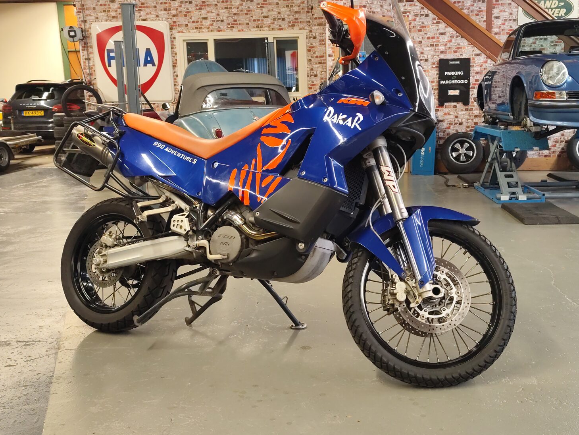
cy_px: 236
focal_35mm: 37
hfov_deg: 49.9
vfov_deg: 38.7
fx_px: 619
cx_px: 342
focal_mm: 6.14
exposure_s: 1/50
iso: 640
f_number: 1.65
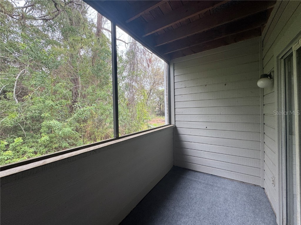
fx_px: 122
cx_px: 150
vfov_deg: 85.7
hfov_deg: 102.1
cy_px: 112
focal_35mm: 14
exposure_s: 1/99
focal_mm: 2.22
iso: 100
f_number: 2.2
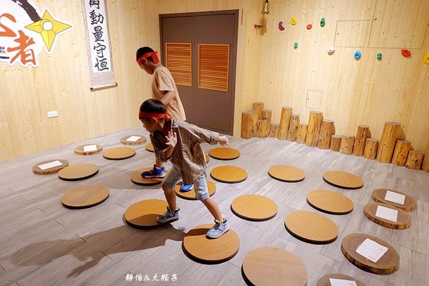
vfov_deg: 53.1
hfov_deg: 73.8
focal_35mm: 24
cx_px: 214
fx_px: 286
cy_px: 143
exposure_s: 1/15
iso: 800
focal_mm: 9
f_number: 2.8
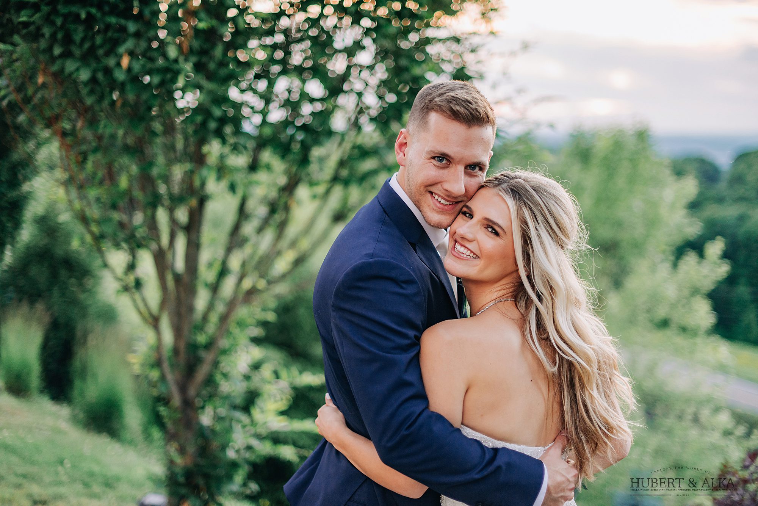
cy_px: 253
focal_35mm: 50
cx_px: 379
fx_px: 1053
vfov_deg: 27.0
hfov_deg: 39.6
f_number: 1.4
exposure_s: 1/320
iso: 500
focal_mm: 50
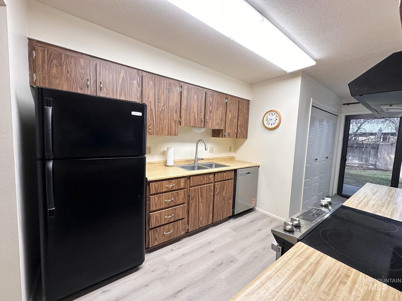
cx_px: 201
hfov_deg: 102.1
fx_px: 163
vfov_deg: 85.7
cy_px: 150
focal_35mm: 14
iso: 125
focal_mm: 2.22
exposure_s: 1/120
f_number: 2.2
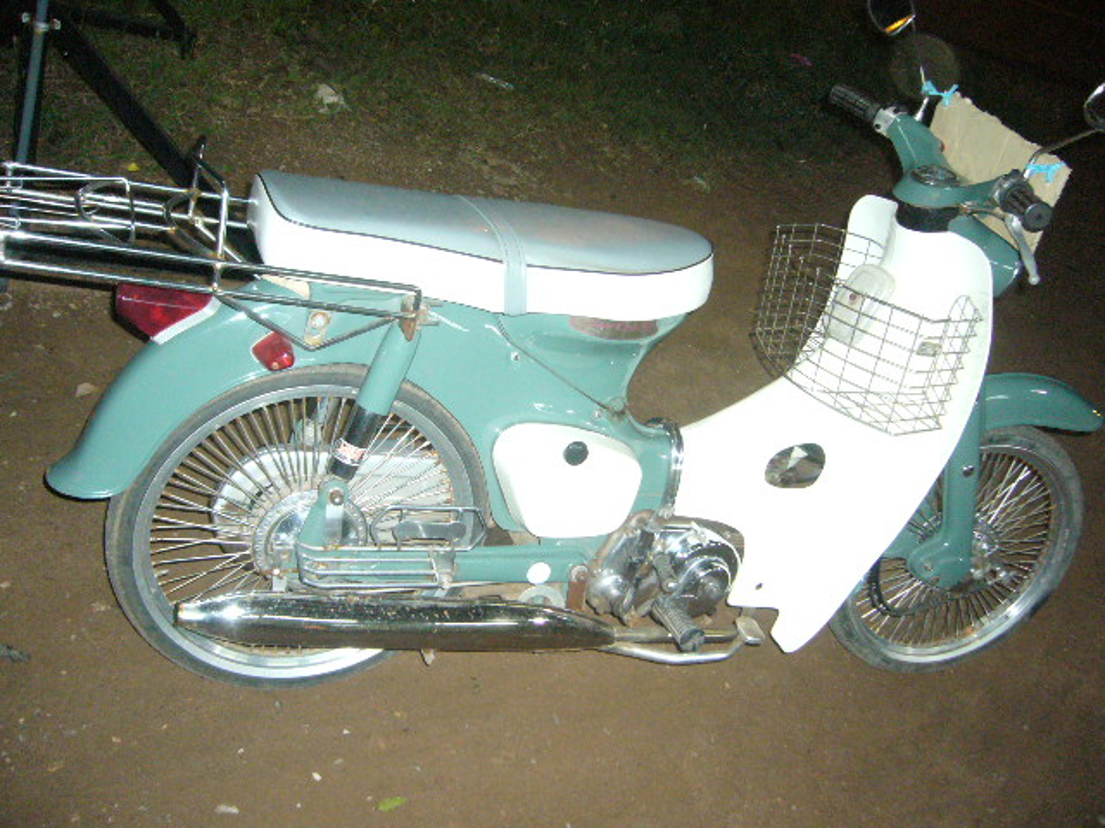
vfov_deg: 40.7
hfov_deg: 52.6
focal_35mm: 35
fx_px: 1117
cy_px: 414
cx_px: 552
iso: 400
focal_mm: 5.8
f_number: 2.8
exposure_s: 1/30
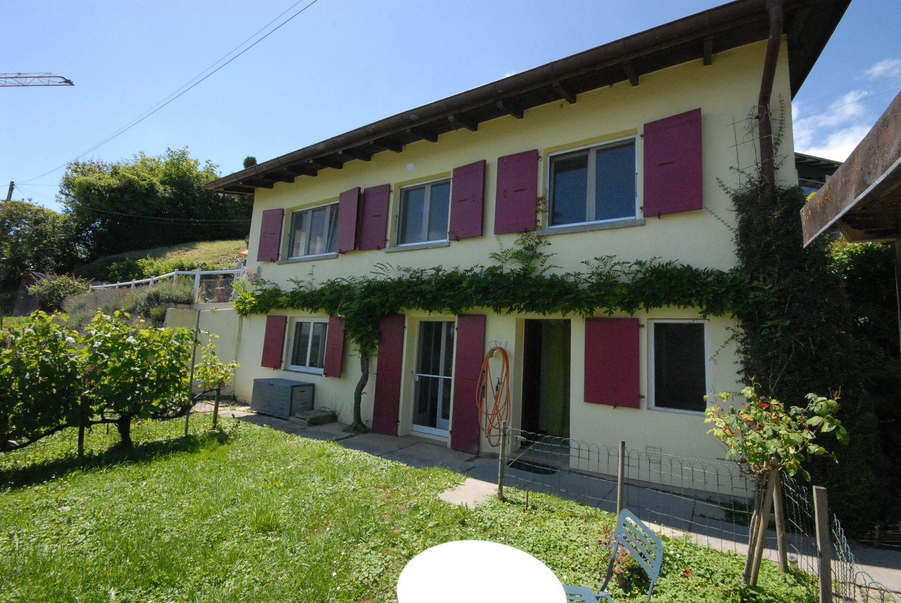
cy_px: 302
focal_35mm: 15
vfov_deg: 77.5
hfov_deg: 100.3
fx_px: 376
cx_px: 450
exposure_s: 1/320
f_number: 14
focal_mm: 10
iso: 1000
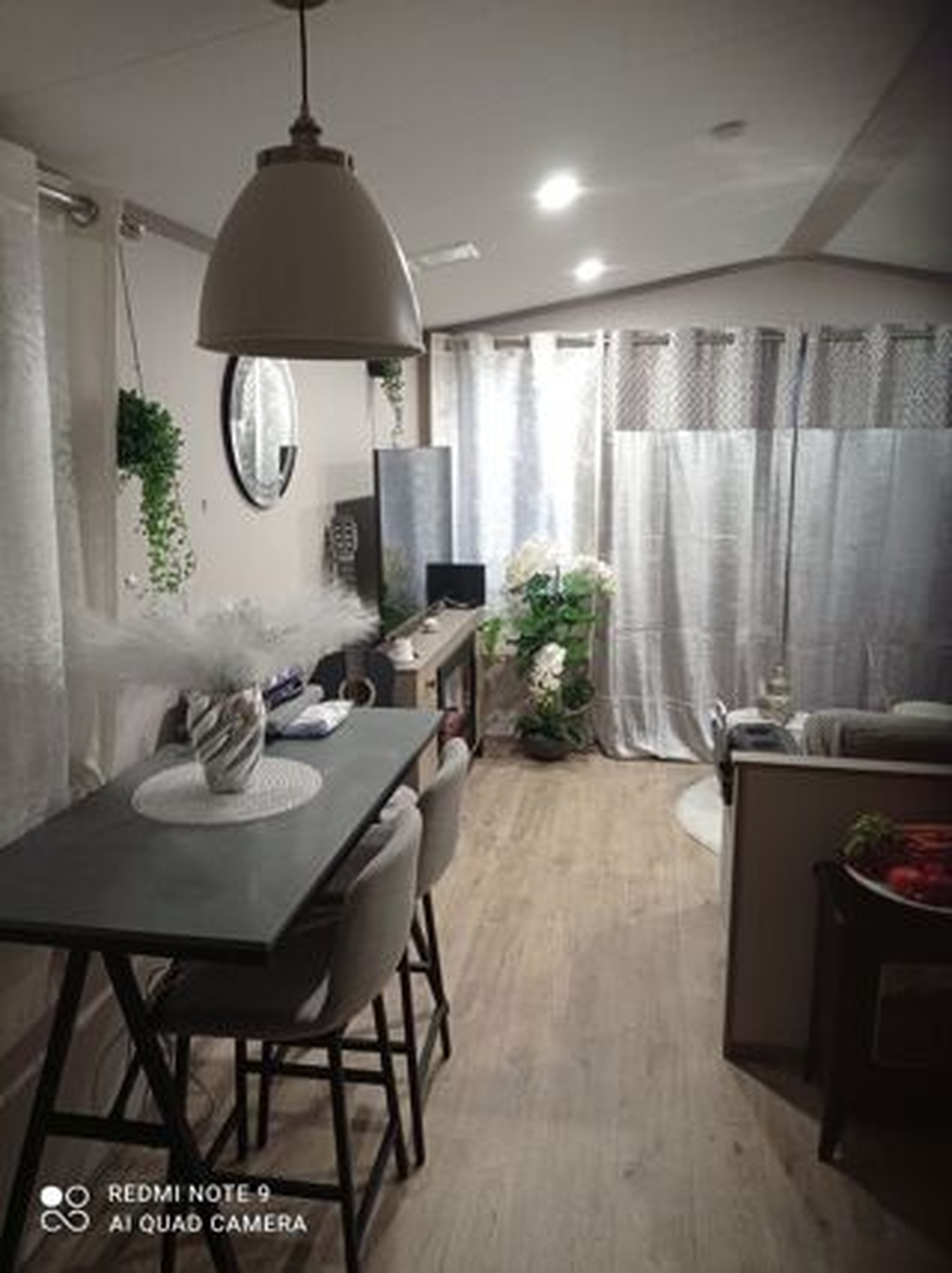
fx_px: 1029
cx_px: 476
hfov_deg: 49.7
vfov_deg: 63.5
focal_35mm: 28
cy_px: 636
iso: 381
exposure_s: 1/33.3
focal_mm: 4.74
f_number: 1.79
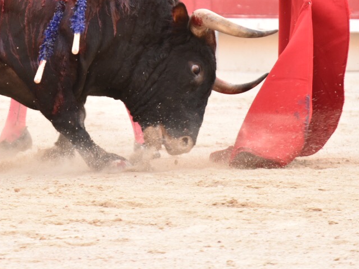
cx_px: 60
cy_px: -1
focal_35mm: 436
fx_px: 4521
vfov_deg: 3.4
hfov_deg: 4.5
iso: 2200
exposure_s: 1/640
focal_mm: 180
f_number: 5.6
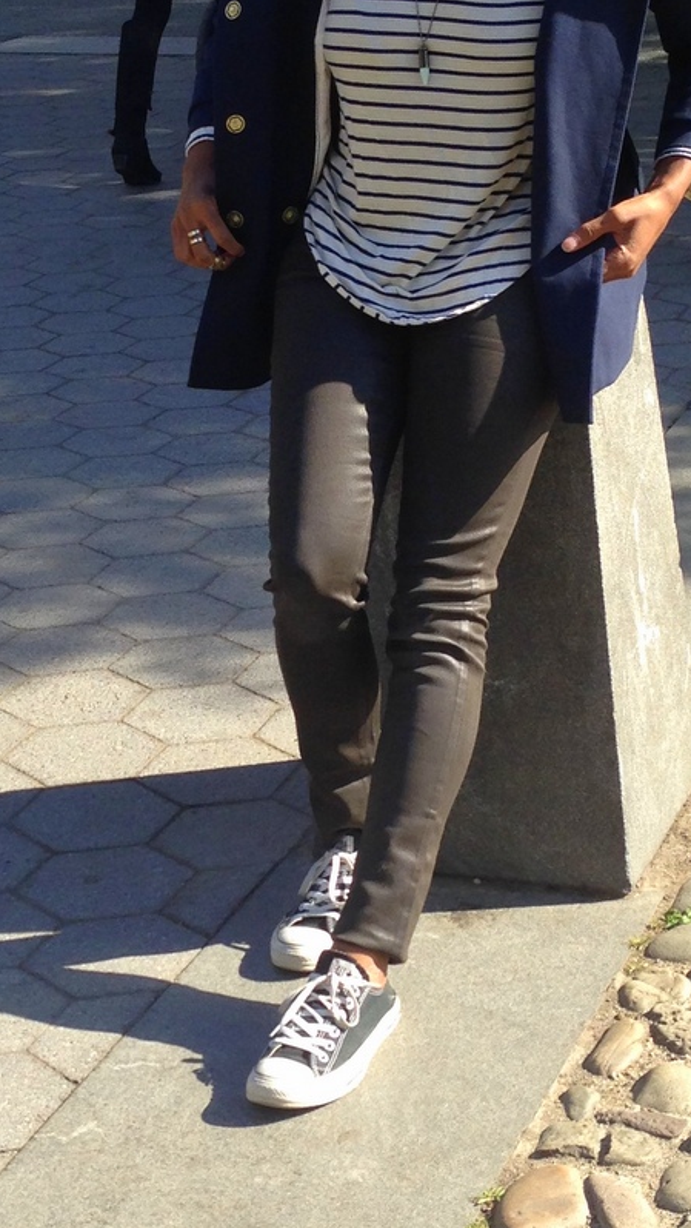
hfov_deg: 32.7
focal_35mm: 36
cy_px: 614
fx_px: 1172
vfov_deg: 55.3
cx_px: 426
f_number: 2.4
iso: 50
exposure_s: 1/507
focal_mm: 4.12
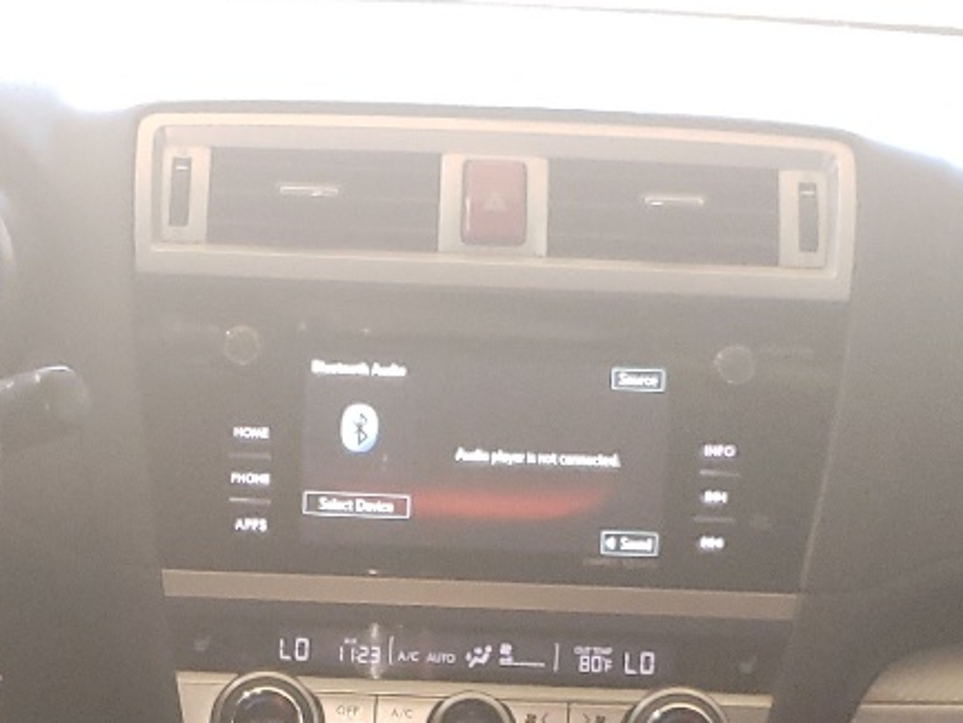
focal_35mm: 96
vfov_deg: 14.5
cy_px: 1052
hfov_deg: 20.4
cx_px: 369
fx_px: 2671
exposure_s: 1/60.2
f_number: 1.5
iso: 183
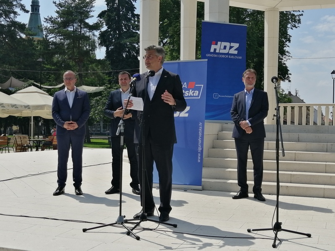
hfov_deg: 39.7
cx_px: 168
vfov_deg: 30.3
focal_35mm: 48
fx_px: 465
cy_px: 126
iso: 50
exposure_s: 1/2545
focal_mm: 3.88
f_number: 1.8
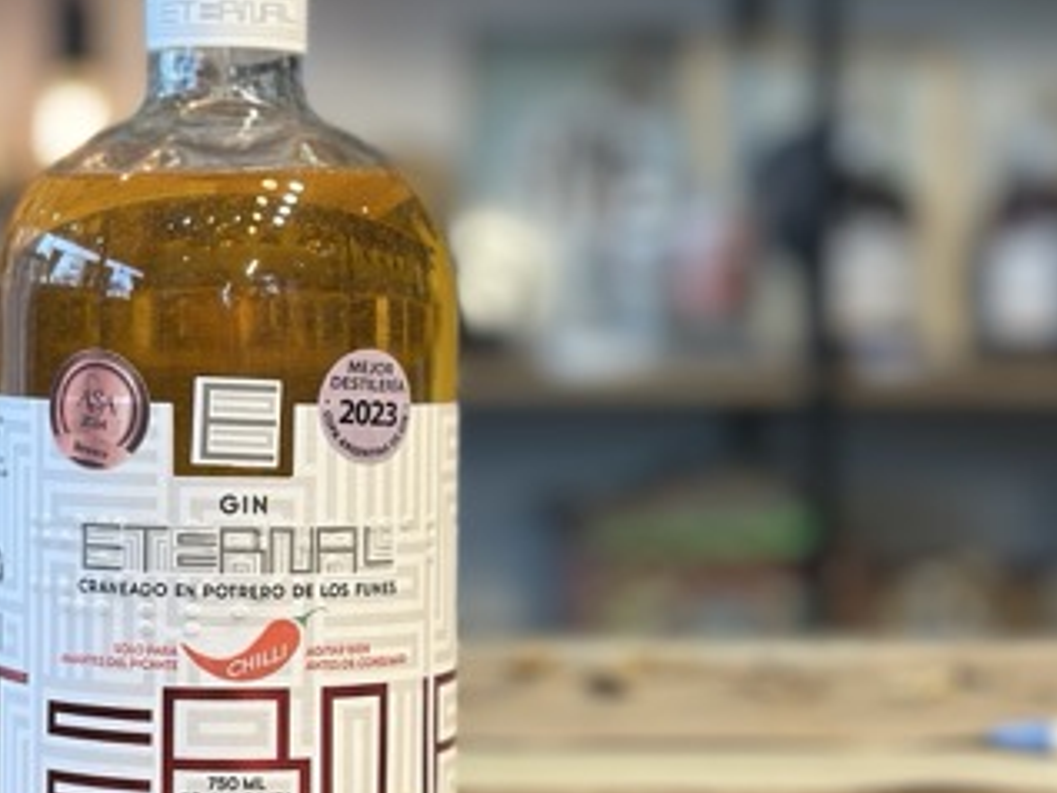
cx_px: 263
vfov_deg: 15.3
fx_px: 2963
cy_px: 406
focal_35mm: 97
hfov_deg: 20.1
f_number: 1.78
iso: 64
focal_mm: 6.86
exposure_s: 1/50
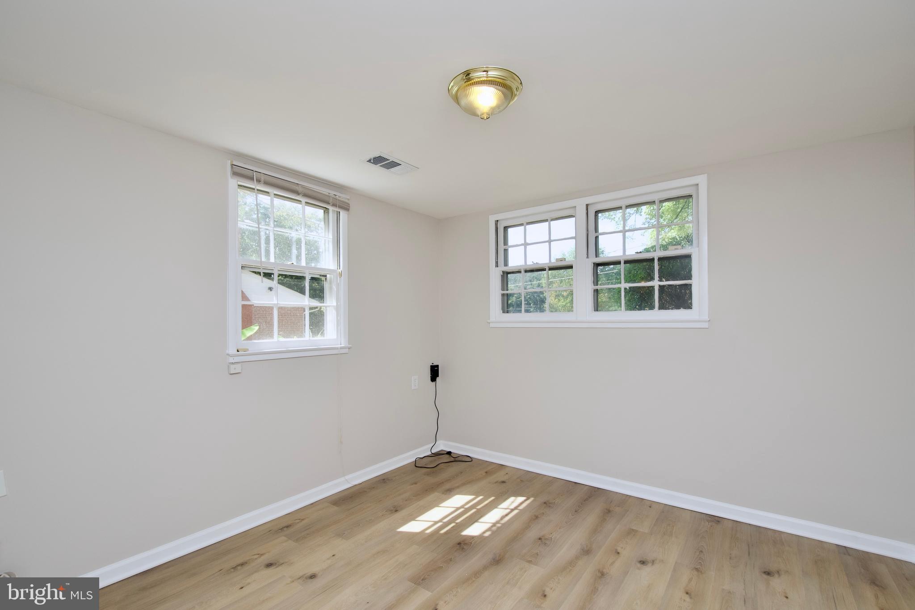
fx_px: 381
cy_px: 305
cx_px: 458
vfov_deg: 77.3
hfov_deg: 100.4
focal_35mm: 15
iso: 320
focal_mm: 10
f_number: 7.1
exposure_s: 1/200
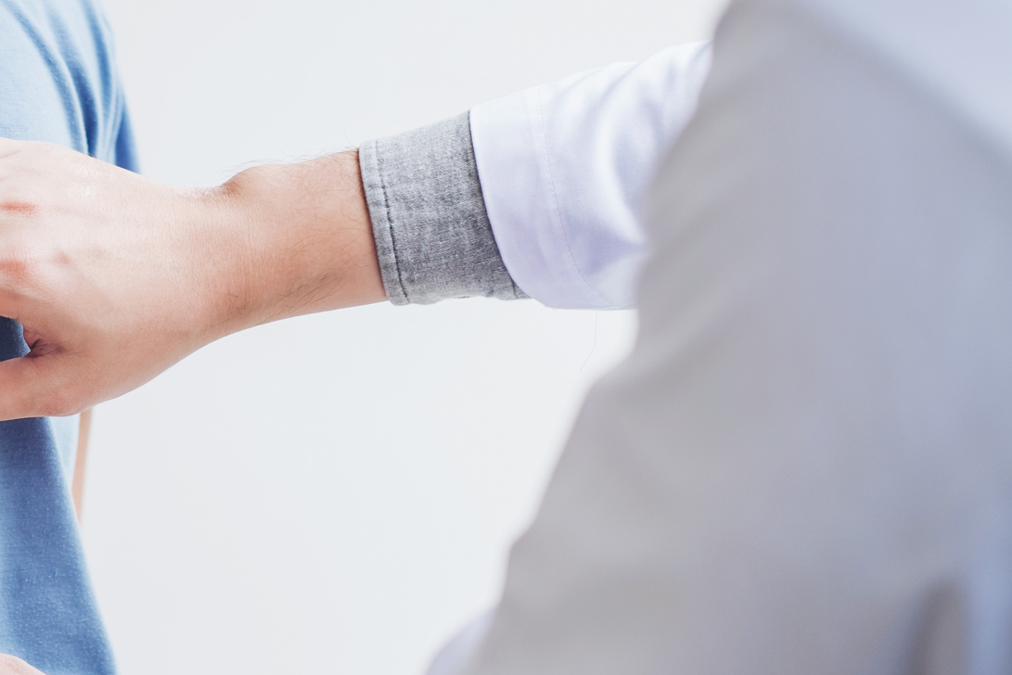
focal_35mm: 103
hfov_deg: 19.4
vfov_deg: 13.3
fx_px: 2896
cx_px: 55
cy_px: 343
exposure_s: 1/250
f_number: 2
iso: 100
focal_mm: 35
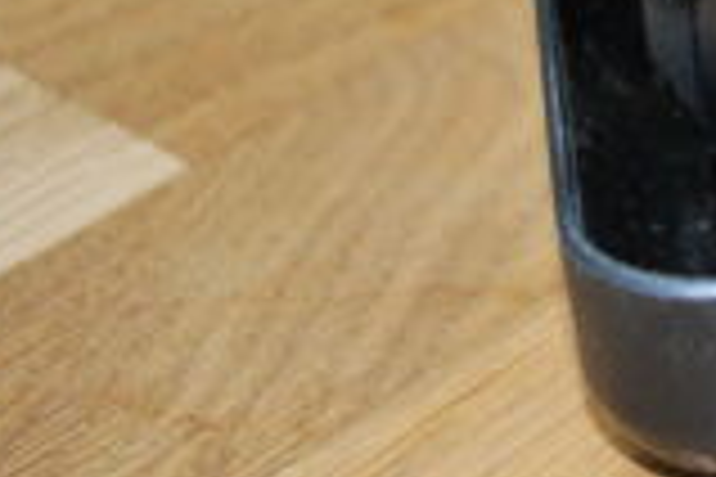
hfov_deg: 13.6
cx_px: 946
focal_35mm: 145
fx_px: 2884
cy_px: -25
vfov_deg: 9.4
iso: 200
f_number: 4.8
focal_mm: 32
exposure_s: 1/60
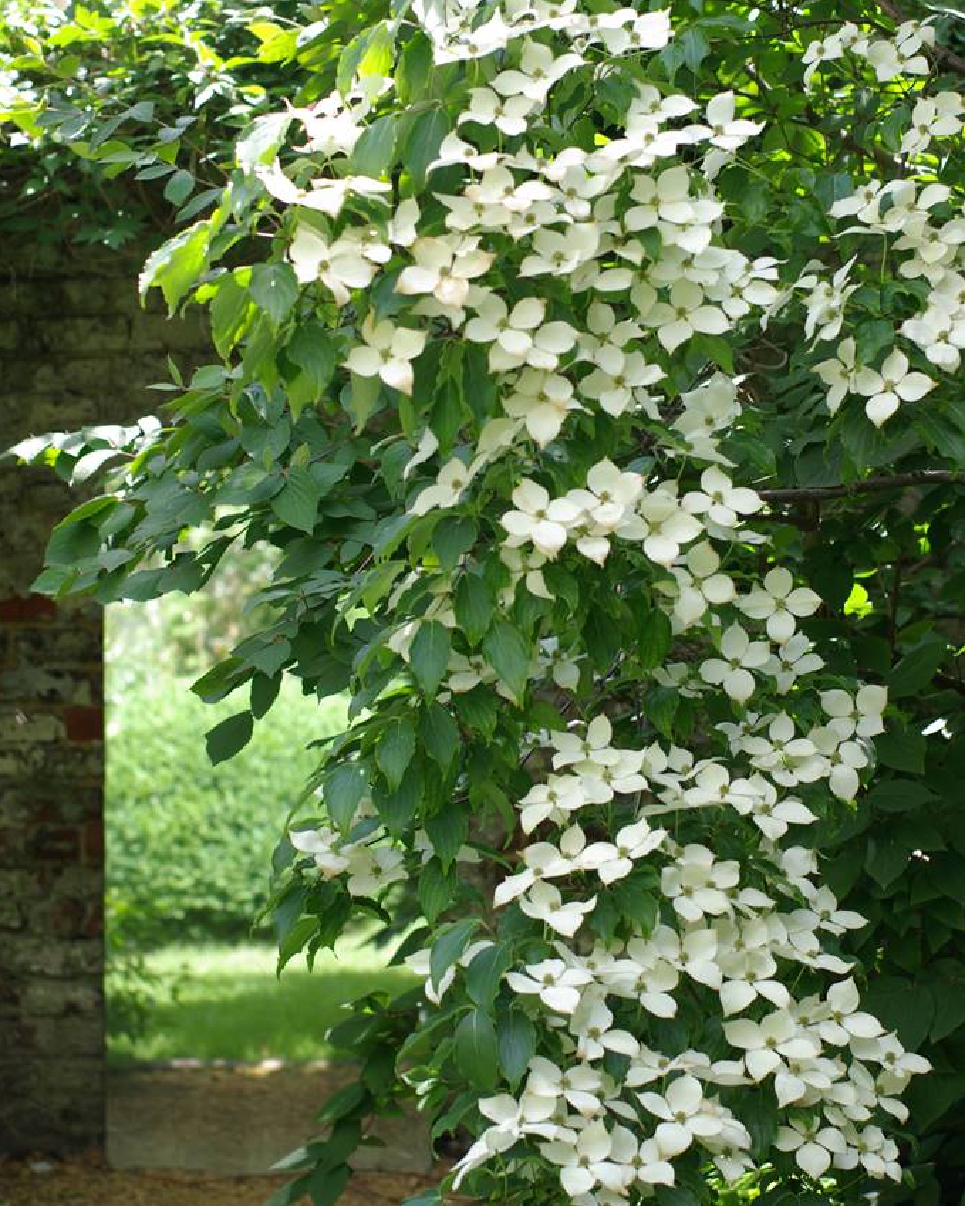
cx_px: 480
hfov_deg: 18.1
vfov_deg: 22.5
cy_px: 486
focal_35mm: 85
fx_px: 3035
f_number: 4
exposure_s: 1/125
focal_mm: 50
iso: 100
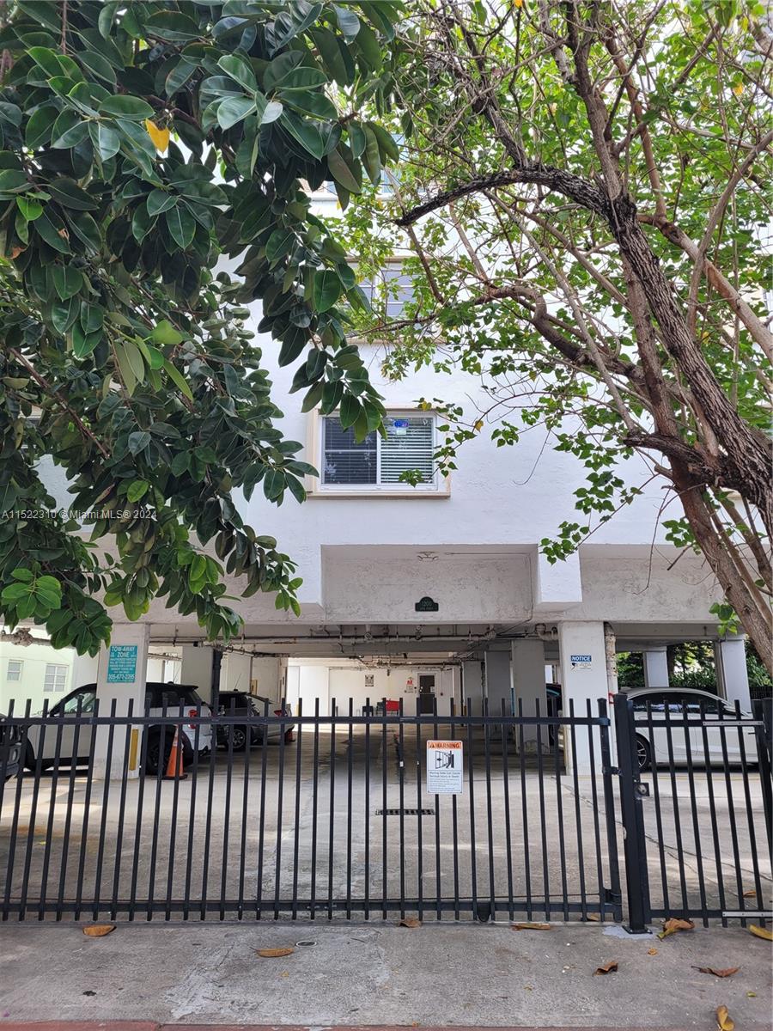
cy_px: 516
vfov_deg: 67.3
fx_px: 774
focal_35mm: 26
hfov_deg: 53.1
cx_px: 386
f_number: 1.8
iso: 40
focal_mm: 5.4
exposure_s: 1/384
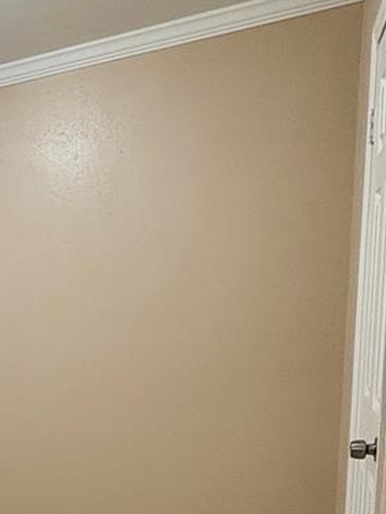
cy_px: 462
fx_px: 669
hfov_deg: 28.8
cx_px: -51
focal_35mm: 45
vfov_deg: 39.1
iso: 160
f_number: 2.2
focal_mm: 2.22
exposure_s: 1/60
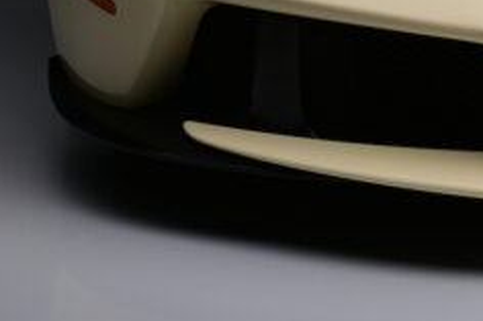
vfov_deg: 6.2
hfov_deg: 9.4
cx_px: 573
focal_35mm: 217
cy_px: -277
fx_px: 2909
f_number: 8
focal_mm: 50
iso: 100
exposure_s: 1/200
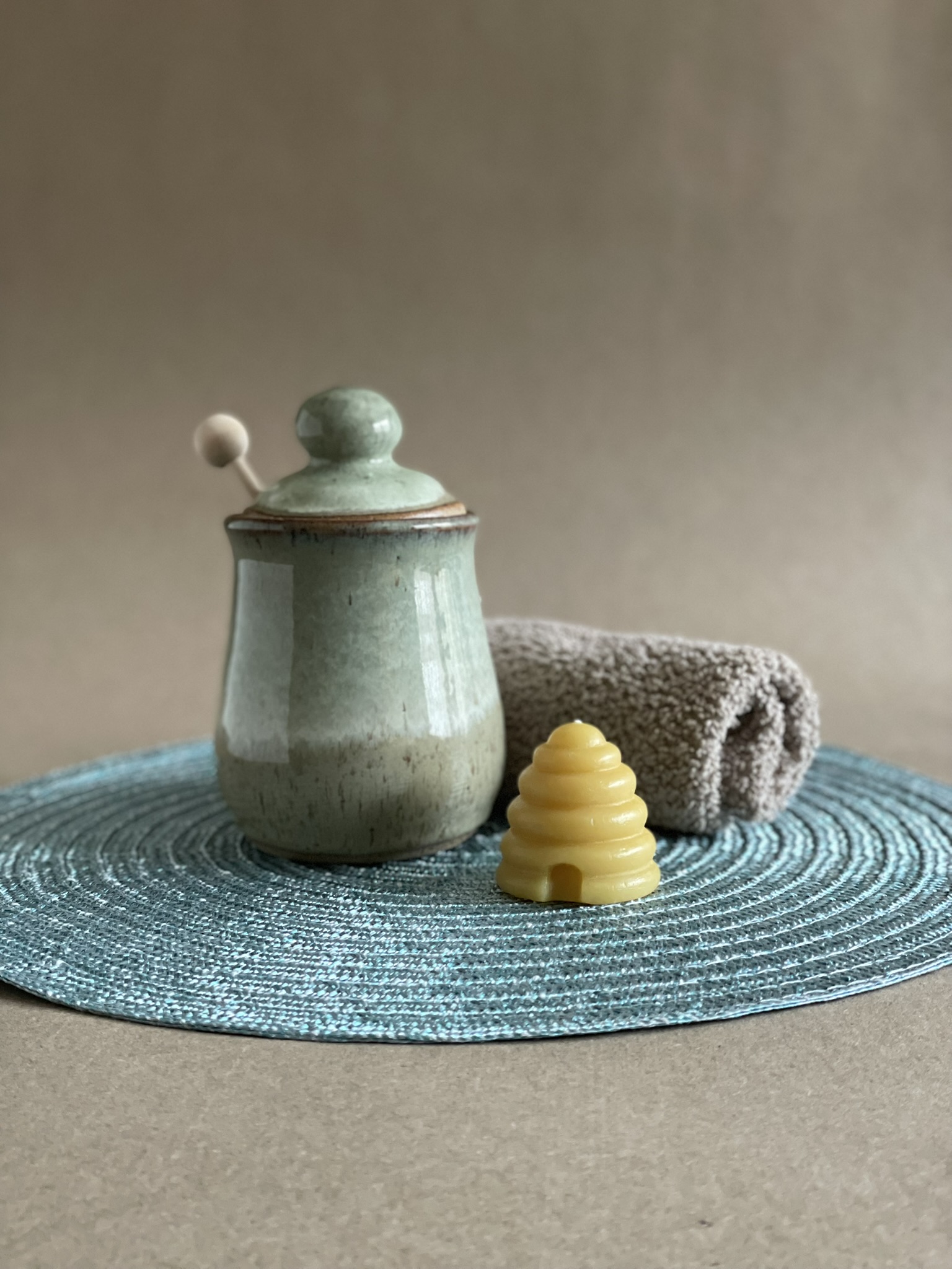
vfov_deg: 36.8
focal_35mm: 52
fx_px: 1907
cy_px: 634
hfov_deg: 28.0
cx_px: 476
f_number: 2
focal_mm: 6
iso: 320
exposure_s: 1/40
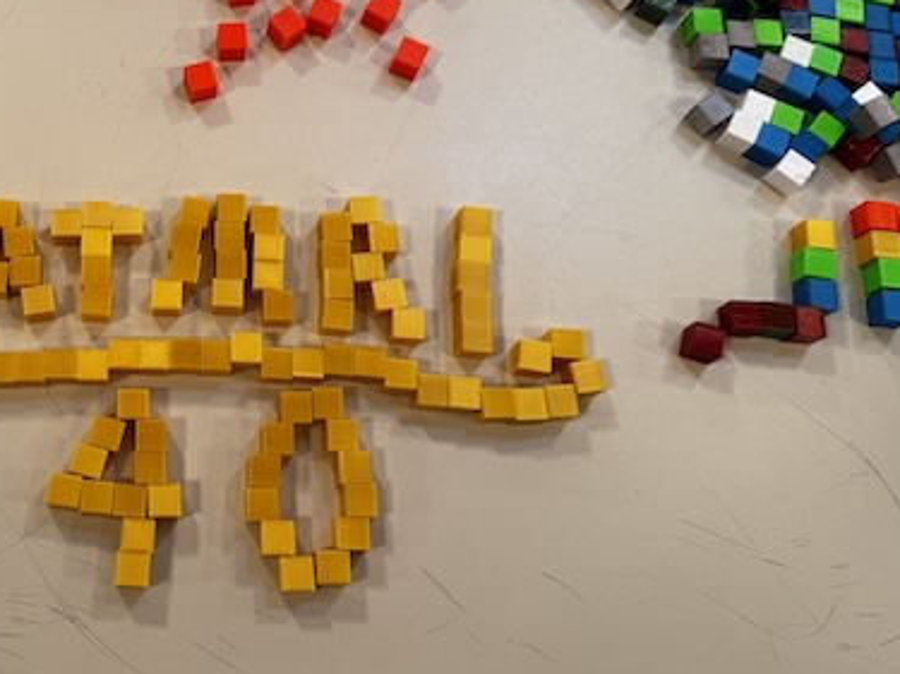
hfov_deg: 43.3
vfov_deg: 35.0
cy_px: 278
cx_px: 158
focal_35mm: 41
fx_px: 1066
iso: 250
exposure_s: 1/50
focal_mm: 6.76
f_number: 1.78
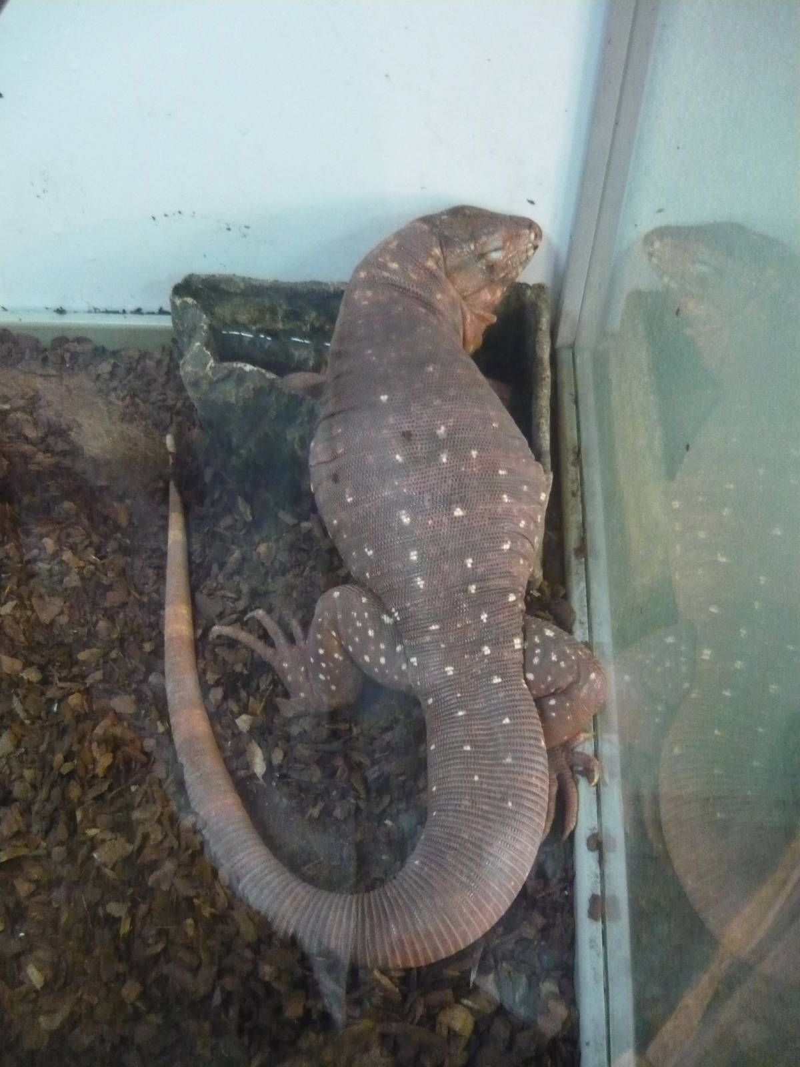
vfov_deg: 55.4
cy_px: 534
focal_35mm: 33
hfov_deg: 42.9
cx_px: 400
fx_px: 1017
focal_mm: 5.5
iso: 800
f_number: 2.8
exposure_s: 1/13
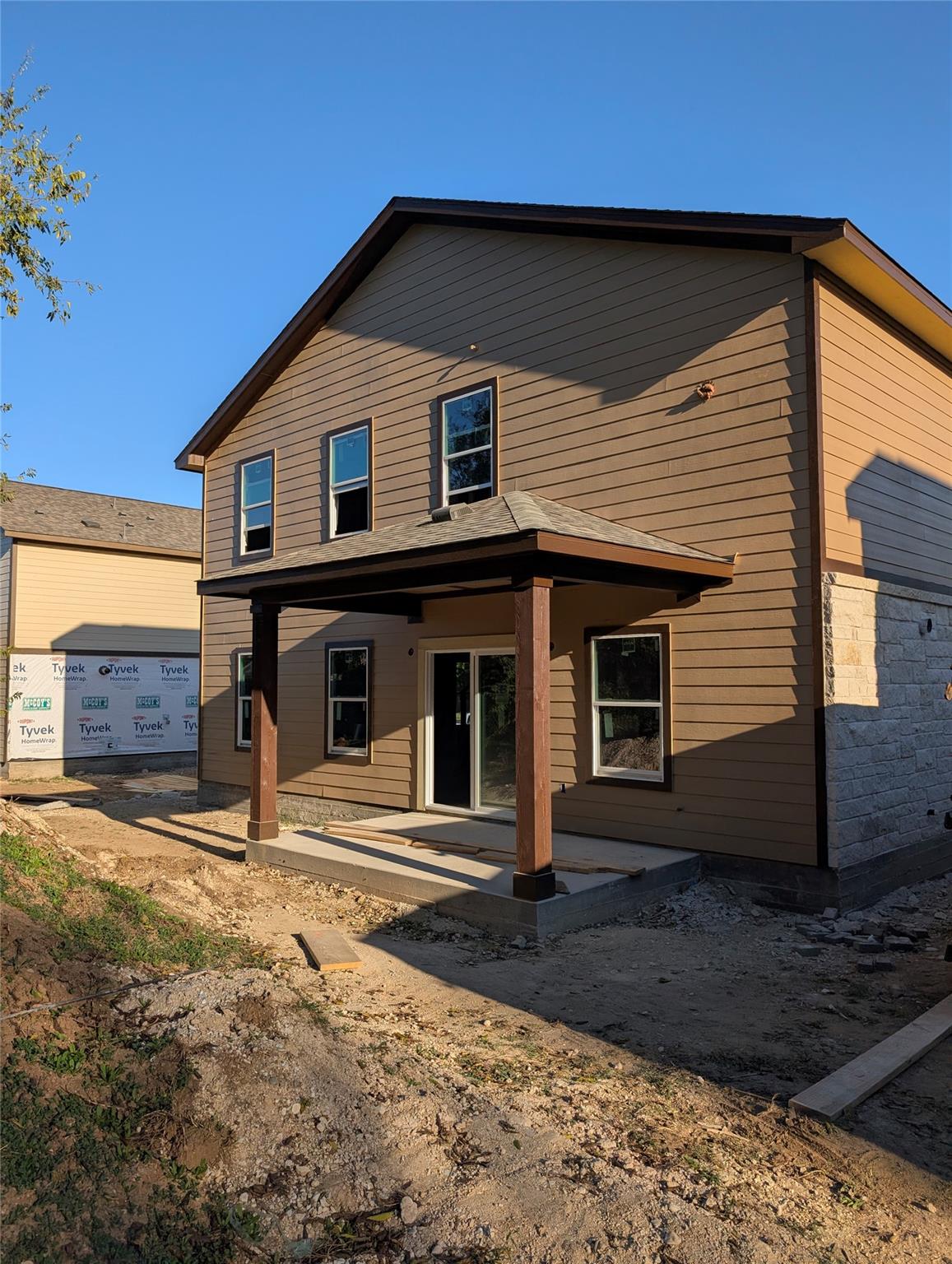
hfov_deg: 56.9
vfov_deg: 71.5
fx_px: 878
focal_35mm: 24
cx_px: 476
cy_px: 632
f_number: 1.68
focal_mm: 6.9
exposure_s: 1/1653
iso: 19
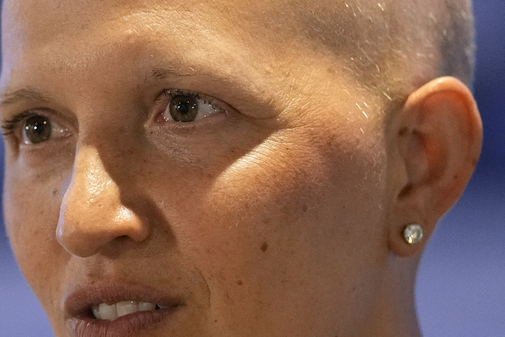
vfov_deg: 3.4
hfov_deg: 5.1
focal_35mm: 405
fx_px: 5681
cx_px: 223
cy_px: 219
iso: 8000
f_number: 2.8
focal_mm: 144
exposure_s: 1/400
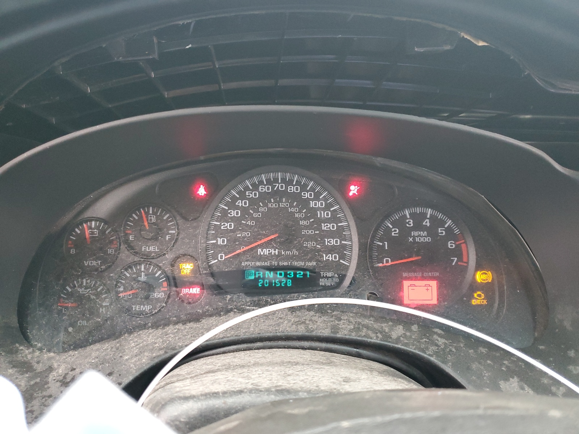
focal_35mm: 26
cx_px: 290
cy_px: 217
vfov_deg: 53.1
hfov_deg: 67.3
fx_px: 435
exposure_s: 1/60.2
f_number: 1.5
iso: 228
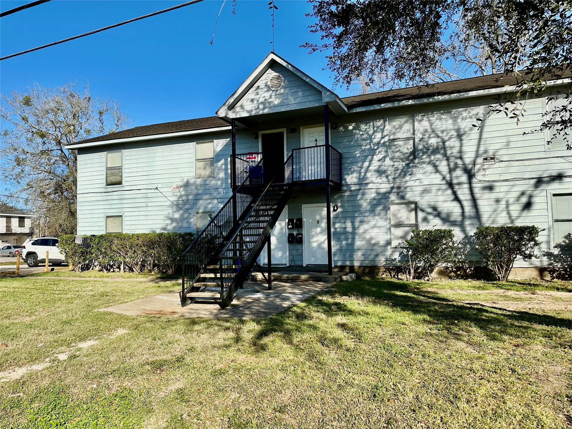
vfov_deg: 56.8
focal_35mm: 24
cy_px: 214
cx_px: 286
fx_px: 397
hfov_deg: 71.6
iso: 80
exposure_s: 1/4184
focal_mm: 6.86
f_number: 1.78
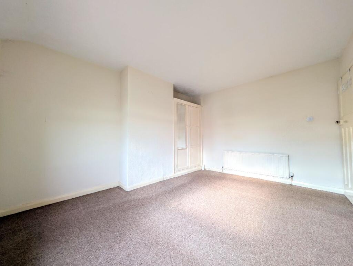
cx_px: 176
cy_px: 133
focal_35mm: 12
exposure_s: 1/22.6
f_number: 1.7
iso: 58
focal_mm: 2.02
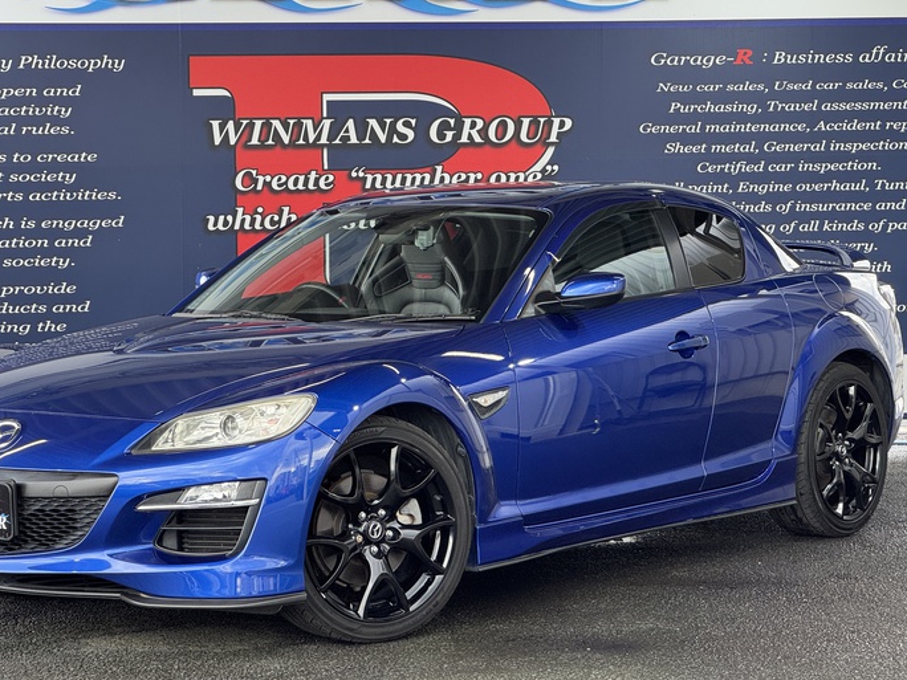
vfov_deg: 16.4
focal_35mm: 90
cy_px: 305
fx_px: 2358
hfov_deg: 21.8
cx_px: 378
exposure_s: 1/99
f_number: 2.8
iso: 125
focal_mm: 9
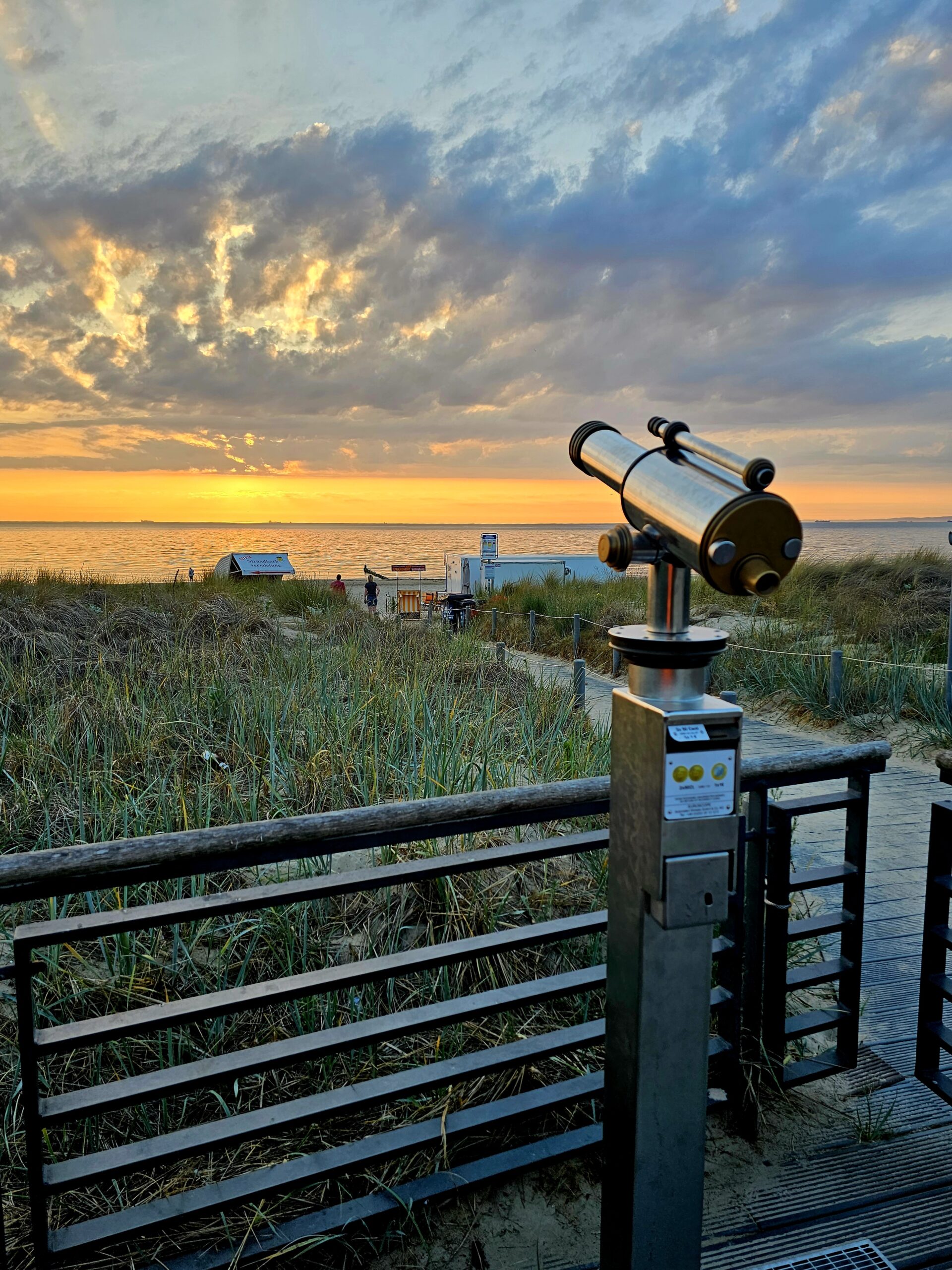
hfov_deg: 58.9
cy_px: 635
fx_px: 843
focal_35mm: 23
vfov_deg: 73.9
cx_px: 476
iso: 20
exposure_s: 1/182
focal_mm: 6.3
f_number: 1.7
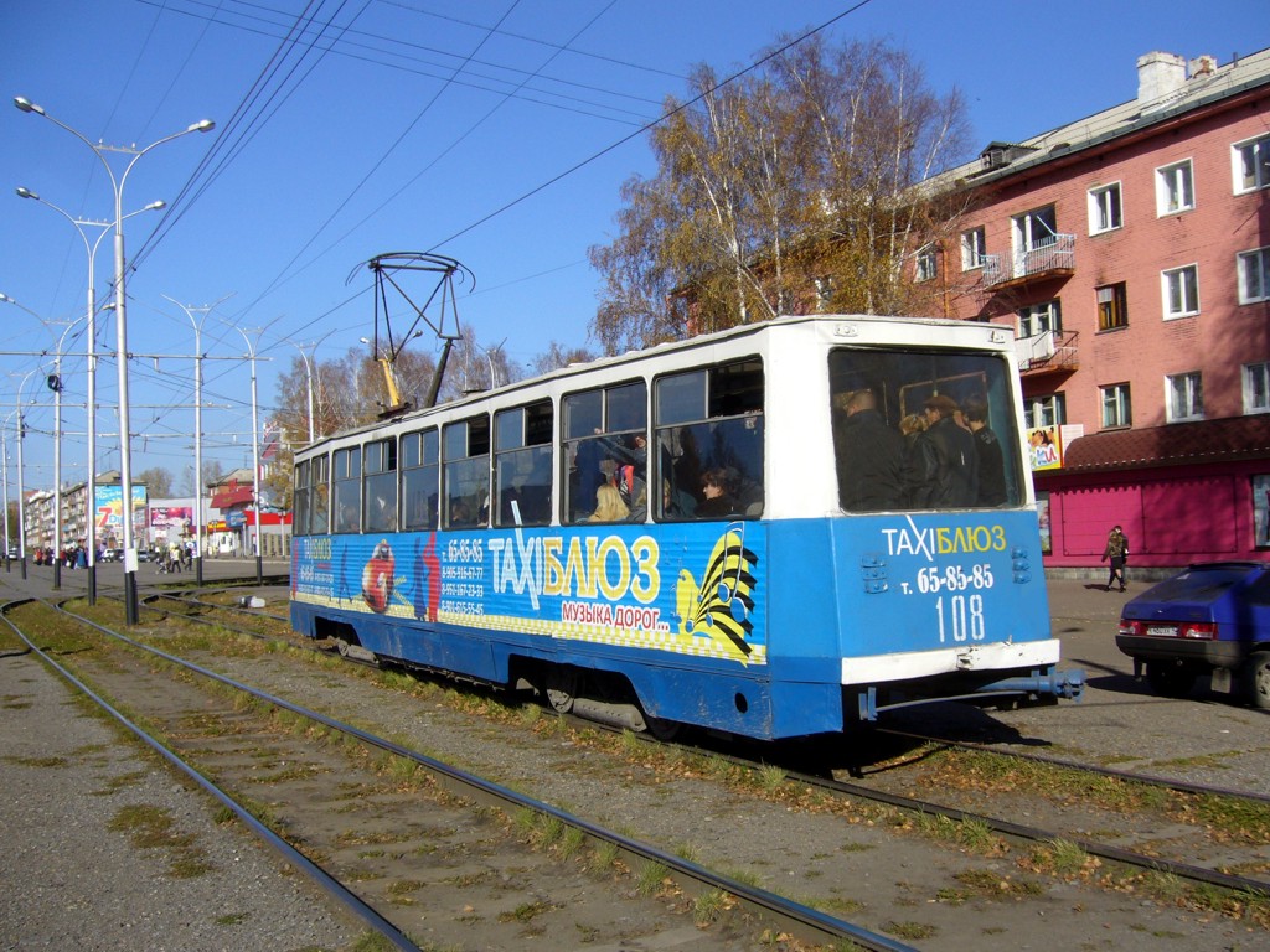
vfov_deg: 40.7
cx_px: 635
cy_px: 476
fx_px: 1284
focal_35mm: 35
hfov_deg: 52.6
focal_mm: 5.8
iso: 80
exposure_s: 1/400
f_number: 5.6
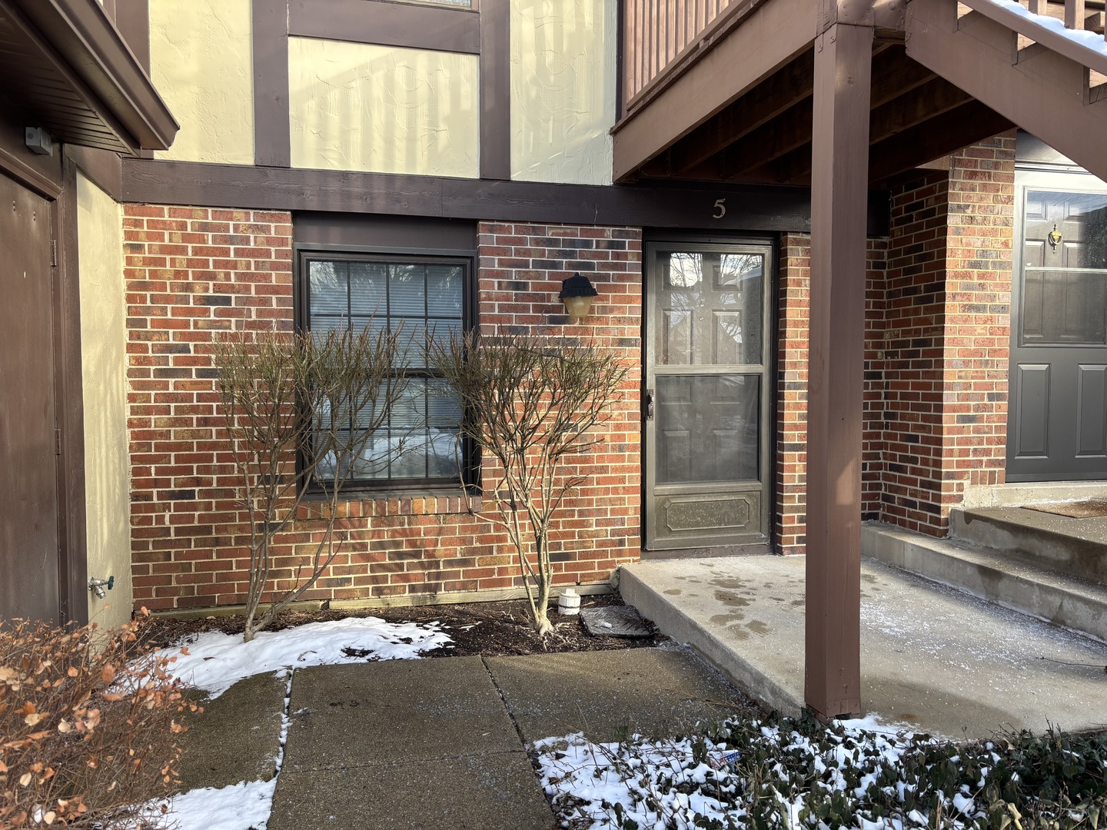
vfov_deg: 53.1
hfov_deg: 67.3
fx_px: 831
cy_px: 415
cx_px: 554
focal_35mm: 26
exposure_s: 1/148
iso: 40
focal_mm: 5.96
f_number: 1.6
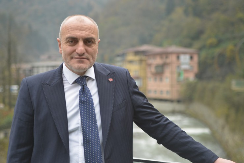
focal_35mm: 62
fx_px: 420
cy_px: 82
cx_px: 122
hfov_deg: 32.4
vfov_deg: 21.9
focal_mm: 62
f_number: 2.8
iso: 800
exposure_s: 1/1250
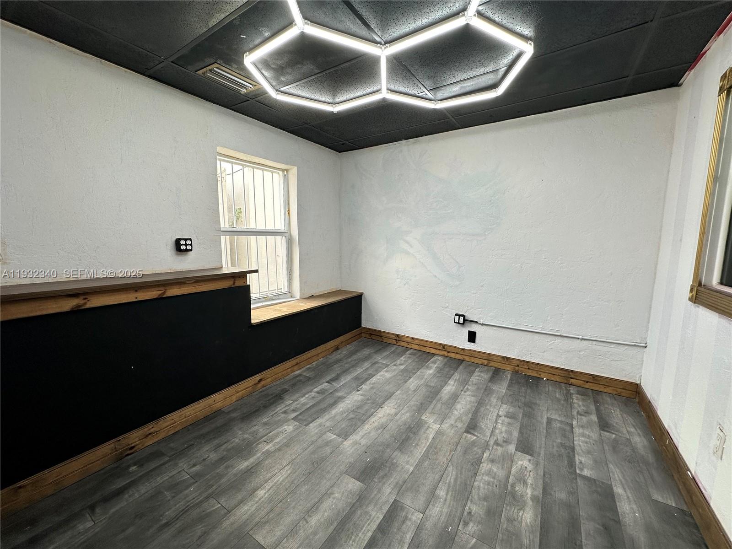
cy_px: 274
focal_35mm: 14
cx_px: 366
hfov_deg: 102.1
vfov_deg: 85.7
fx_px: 296
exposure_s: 1/99
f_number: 2.2
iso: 64
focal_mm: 2.22
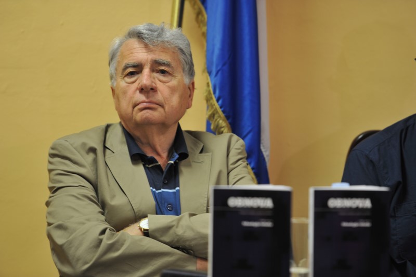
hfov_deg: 11.4
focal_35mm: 180
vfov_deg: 7.6
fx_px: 2078
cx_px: 208
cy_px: 138
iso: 640
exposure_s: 1/30
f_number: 2.8
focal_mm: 180
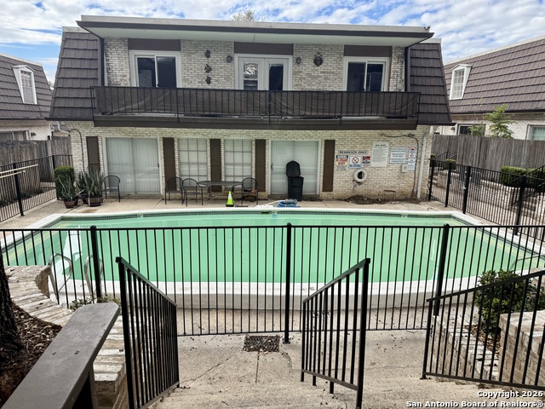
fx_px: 378
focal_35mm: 24
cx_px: 272
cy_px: 204
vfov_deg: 56.8
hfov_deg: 71.6
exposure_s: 1/1464
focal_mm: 6.76
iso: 100
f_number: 1.78
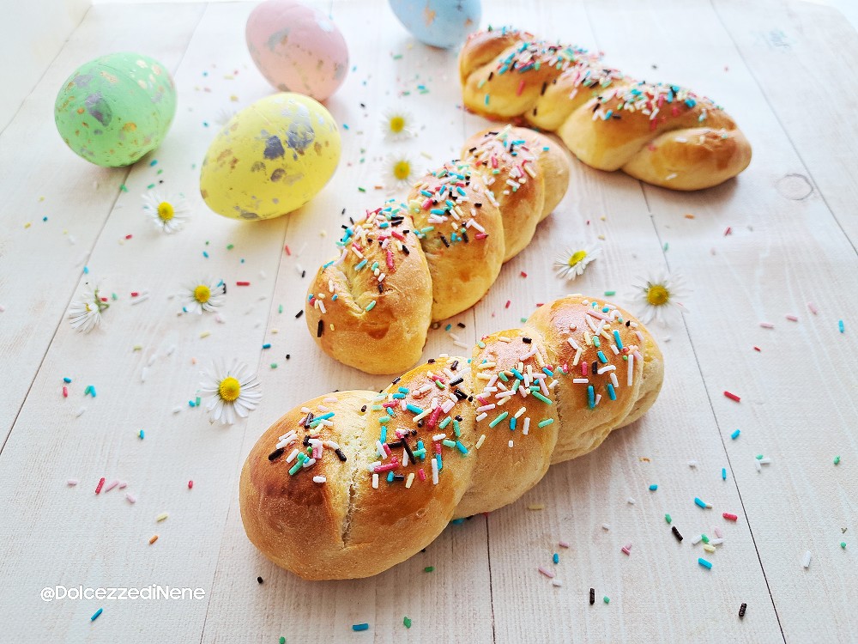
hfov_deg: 71.6
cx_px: 429
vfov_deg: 56.8
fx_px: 595
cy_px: 322
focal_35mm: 24
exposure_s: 1/50
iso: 50
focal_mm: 5.23
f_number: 1.8
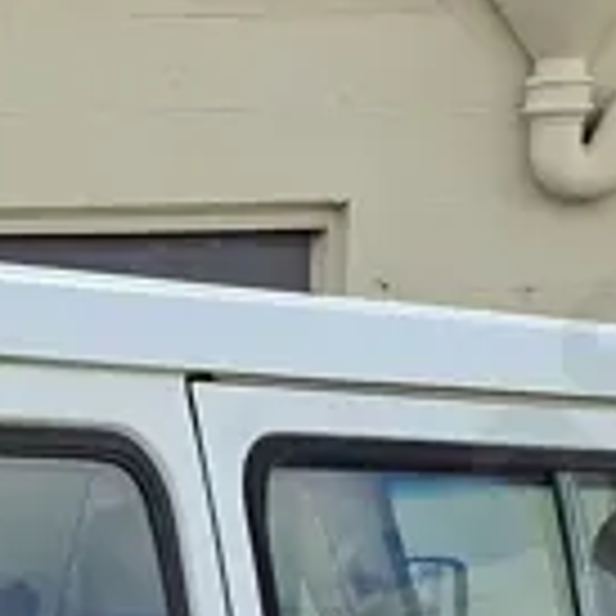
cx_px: -139
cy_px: 1398
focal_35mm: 152
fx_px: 3060
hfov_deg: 11.3
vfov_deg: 10.2
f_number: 1.8
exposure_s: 1/709
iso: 50
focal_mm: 5.54
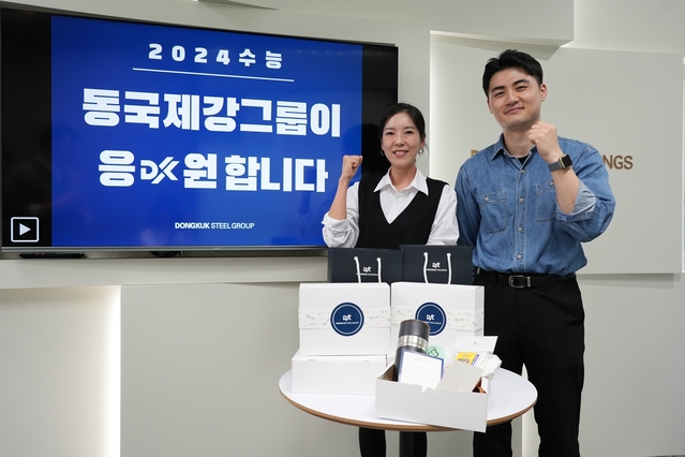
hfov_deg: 61.9
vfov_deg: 43.6
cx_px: 342
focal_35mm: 30
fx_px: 571
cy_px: 228
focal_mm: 30
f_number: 7.1
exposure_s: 1/30
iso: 1000
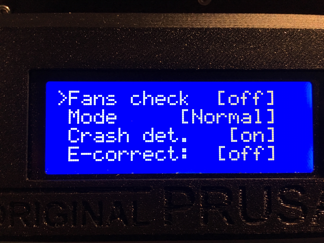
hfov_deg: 61.7
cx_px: 162
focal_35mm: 29
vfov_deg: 48.2
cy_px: 122
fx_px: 271
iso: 125
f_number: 2.2
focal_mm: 4.15
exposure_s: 1/30
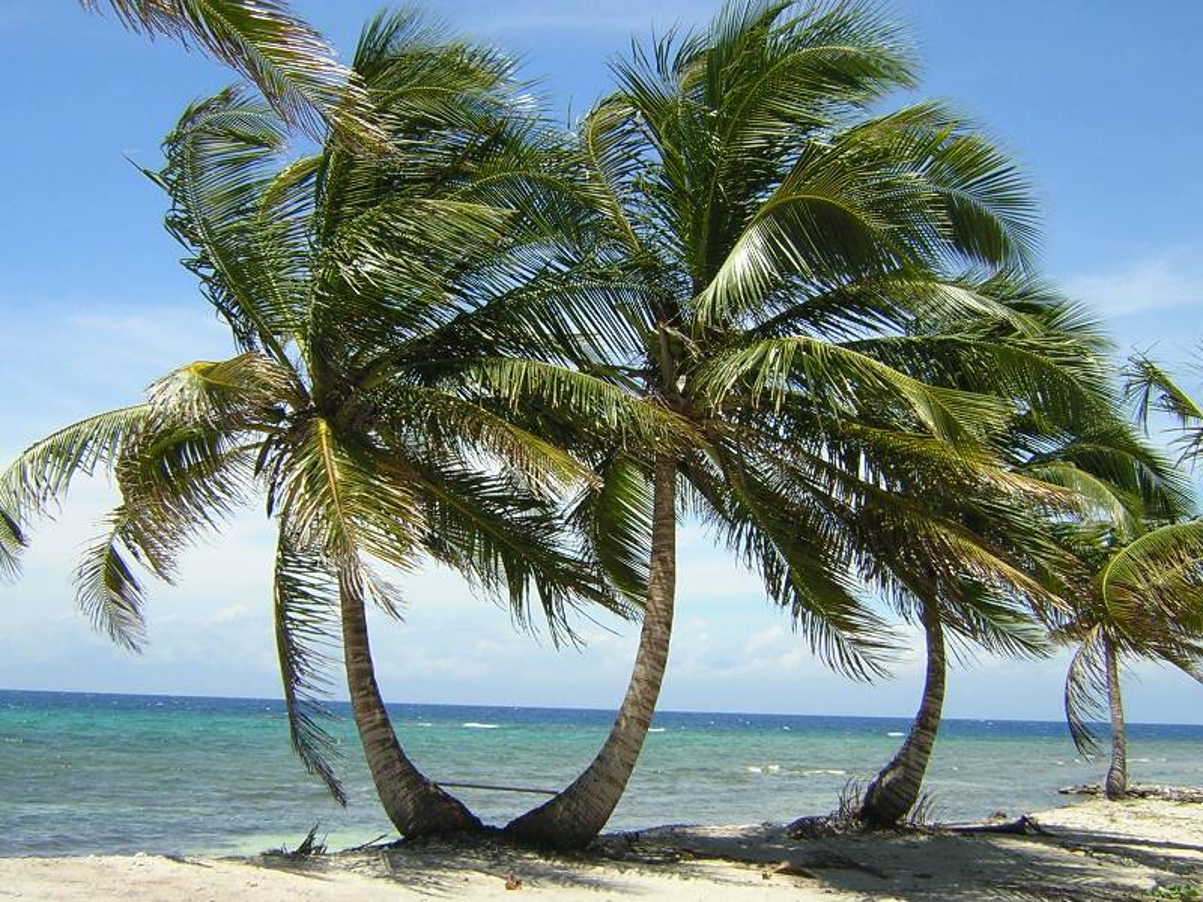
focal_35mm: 47
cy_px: 451
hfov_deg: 40.4
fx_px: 1633
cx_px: 602
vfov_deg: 30.9
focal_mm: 6.1
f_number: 5.8
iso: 100
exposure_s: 1/260
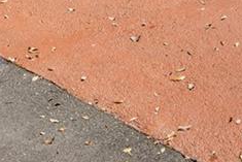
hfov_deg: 18.4
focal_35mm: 109
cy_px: -361
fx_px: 733
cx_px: 230
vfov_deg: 9.3
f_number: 5
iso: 100
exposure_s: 1/60
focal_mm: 16
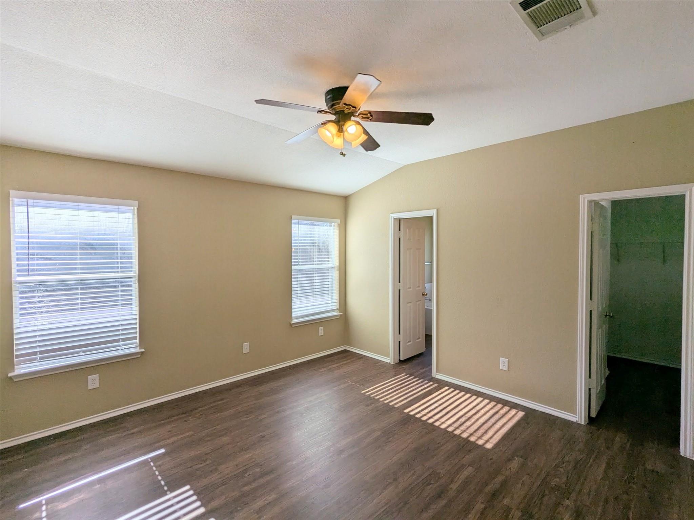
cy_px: 260
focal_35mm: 16
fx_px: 321
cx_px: 347
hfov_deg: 94.5
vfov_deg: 78.1
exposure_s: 1/646
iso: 42
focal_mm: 2.35
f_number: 2.2
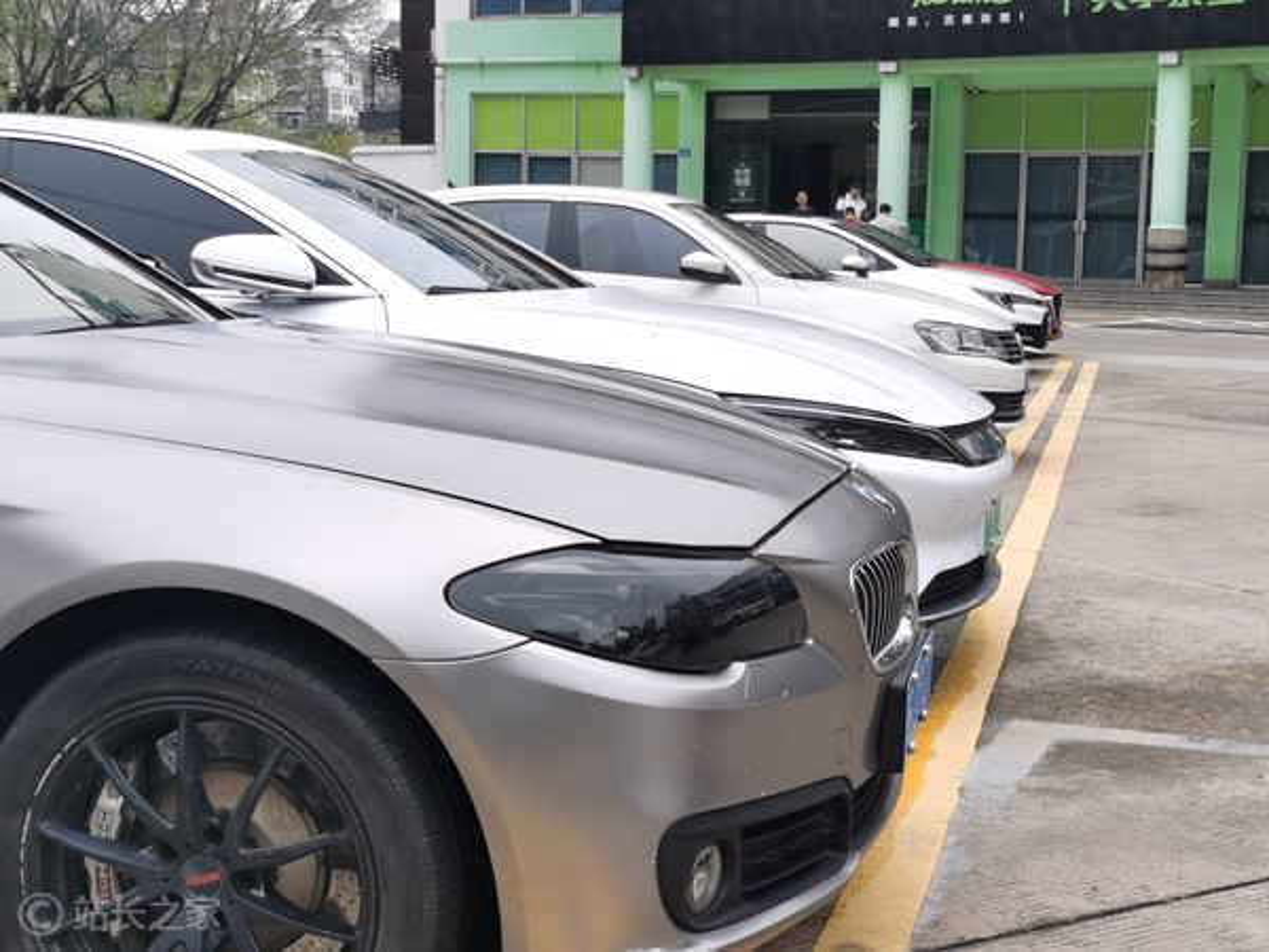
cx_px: 634
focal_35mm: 54
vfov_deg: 27.0
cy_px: 476
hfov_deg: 35.5
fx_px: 1980
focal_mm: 5.56
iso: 50
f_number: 1.6
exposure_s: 1/2037
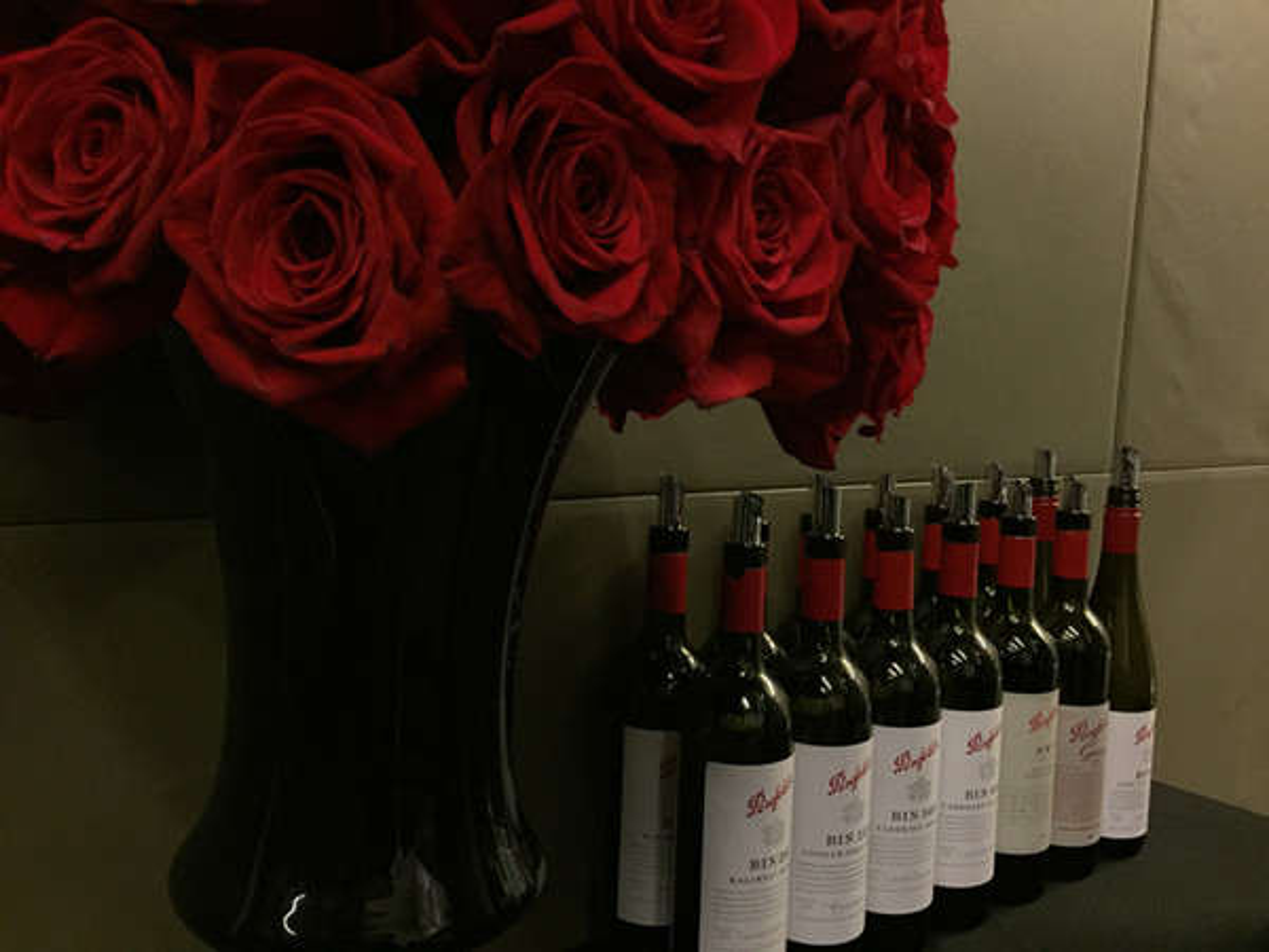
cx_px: 634
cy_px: 476
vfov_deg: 48.2
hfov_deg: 61.7
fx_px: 1063
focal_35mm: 29
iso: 125
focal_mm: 4.15
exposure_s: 1/8
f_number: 2.2
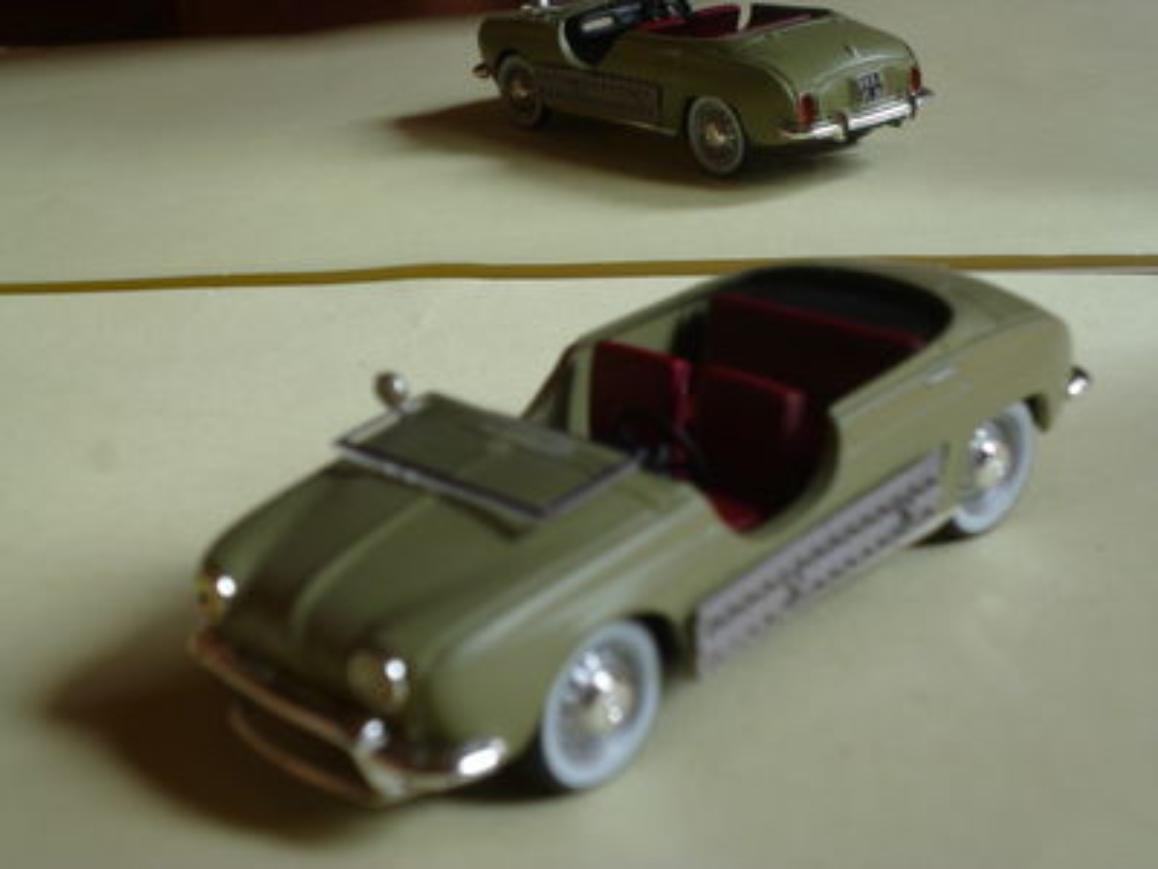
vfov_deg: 26.1
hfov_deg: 34.3
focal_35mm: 56
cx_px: 579
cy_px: 434
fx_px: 1873
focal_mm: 10
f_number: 4.4
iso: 100
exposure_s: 1/80
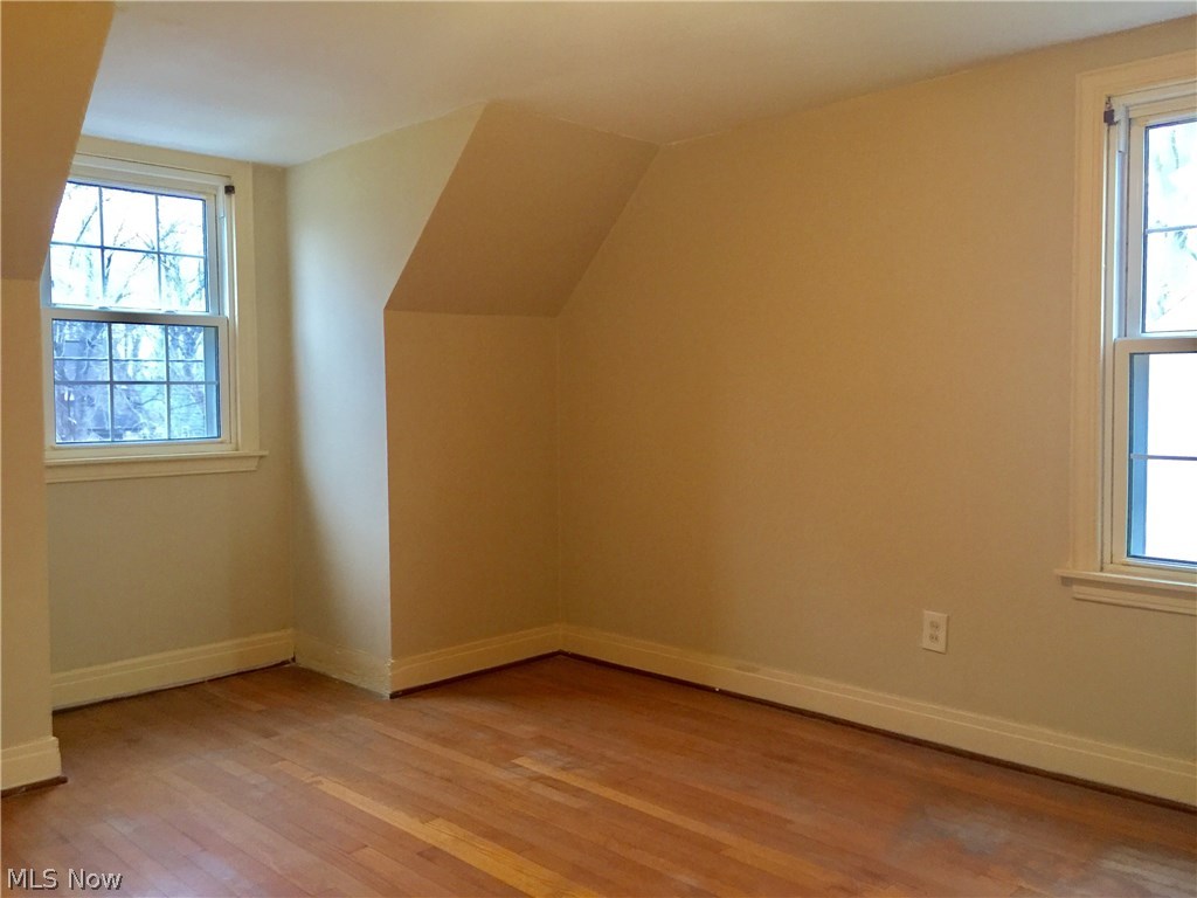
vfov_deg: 48.2
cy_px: 449
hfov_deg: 61.7
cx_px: 598
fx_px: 1003
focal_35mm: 29
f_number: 2.2
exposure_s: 1/15
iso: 100
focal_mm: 4.15
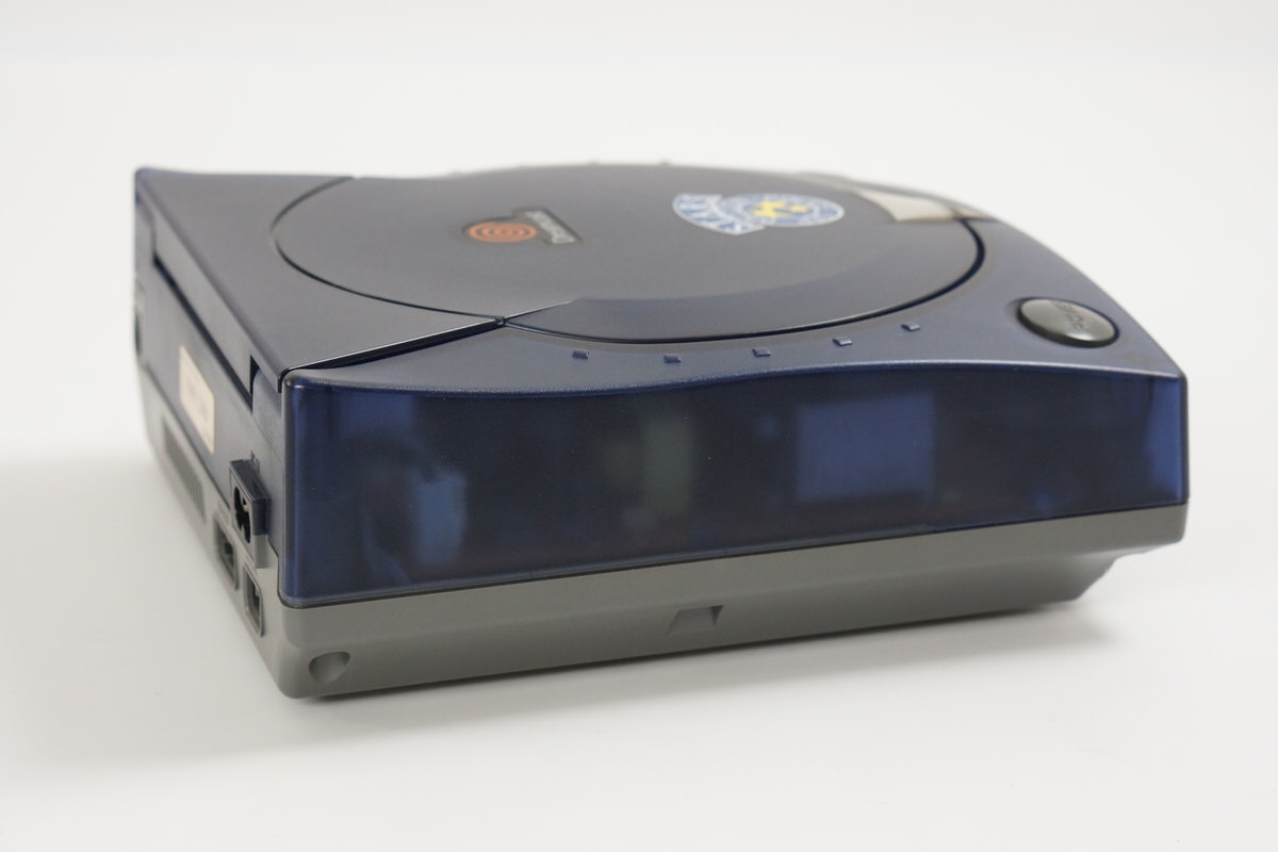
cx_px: 639
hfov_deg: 27.0
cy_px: 426
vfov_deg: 18.2
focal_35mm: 75
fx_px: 2662
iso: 1000
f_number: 6.3
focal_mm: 50
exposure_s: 1/80
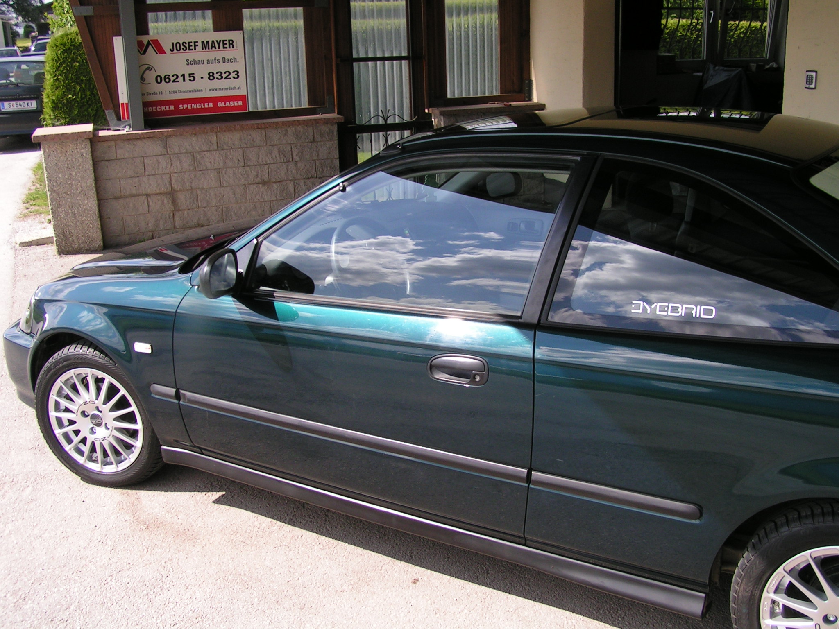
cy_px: 314
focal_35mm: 38
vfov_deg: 37.7
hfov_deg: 49.0
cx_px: 420
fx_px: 921
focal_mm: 5.8
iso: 50
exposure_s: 1/200
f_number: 5.6
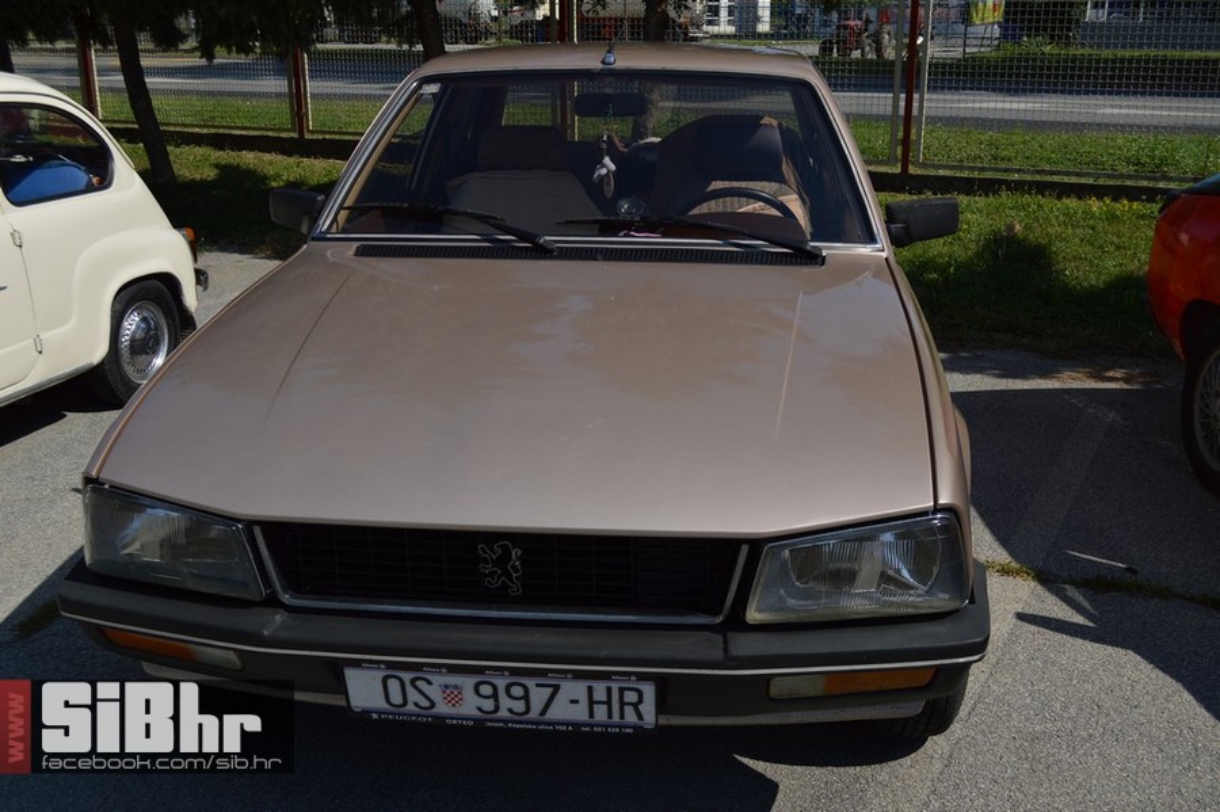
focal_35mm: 36
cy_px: 406
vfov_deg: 36.8
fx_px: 1219
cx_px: 610
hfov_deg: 53.2
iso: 100
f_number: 5.6
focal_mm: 24
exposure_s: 1/1000
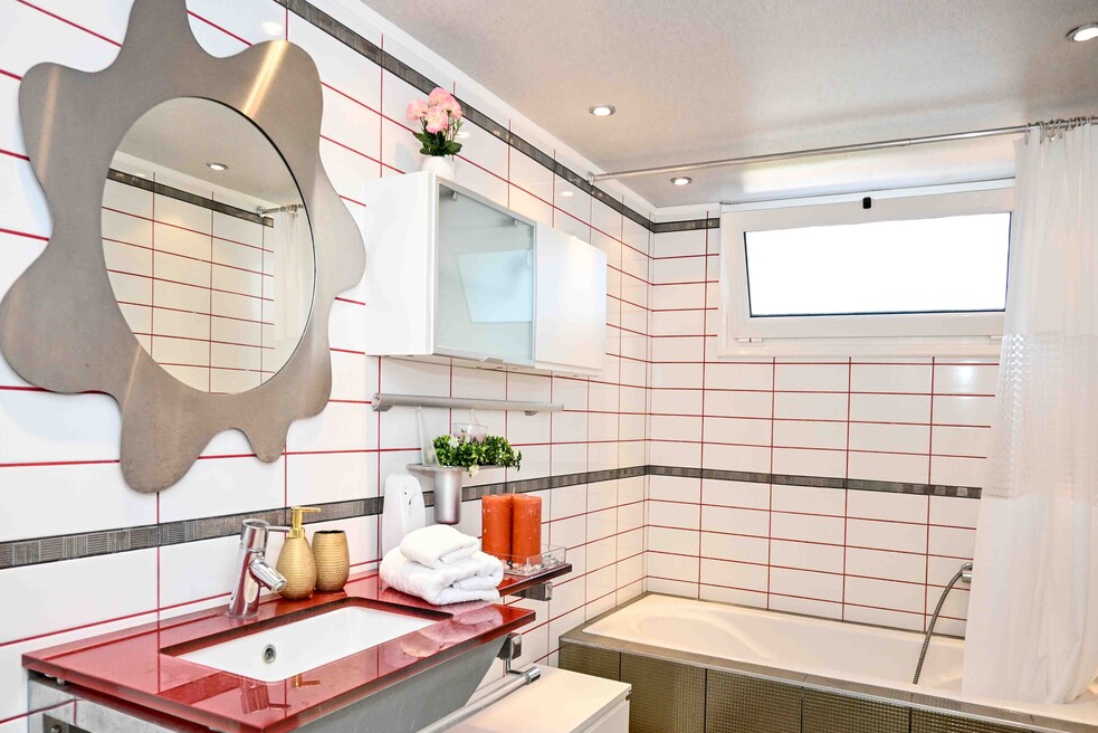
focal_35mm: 25
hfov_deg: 71.5
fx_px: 763
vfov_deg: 51.3
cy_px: 372
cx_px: 547
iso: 1250
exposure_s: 1/200
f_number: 4.5
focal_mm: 16
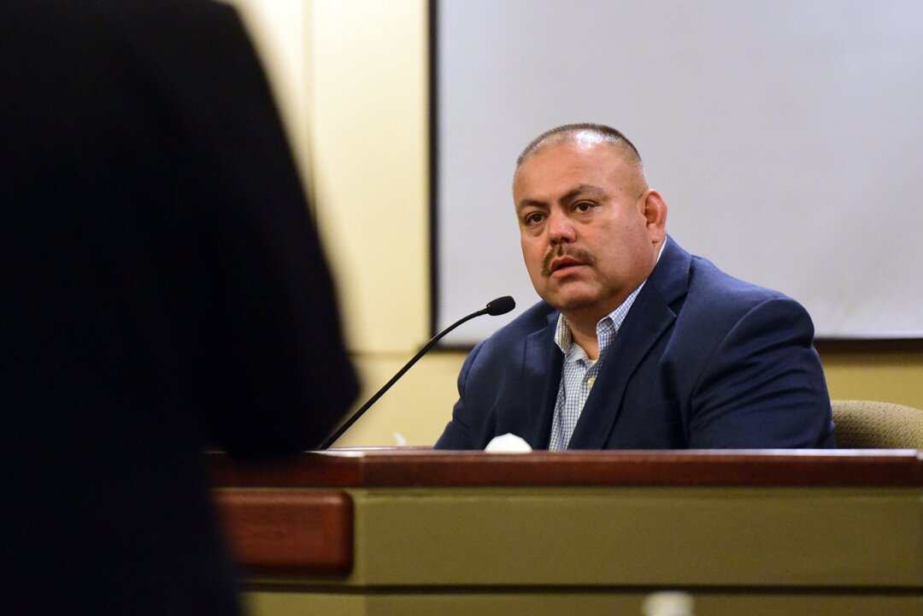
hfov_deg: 10.3
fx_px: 5127
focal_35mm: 200
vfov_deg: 6.9
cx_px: 462
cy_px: 308
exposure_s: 1/640
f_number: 2.8
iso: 10000
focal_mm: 200
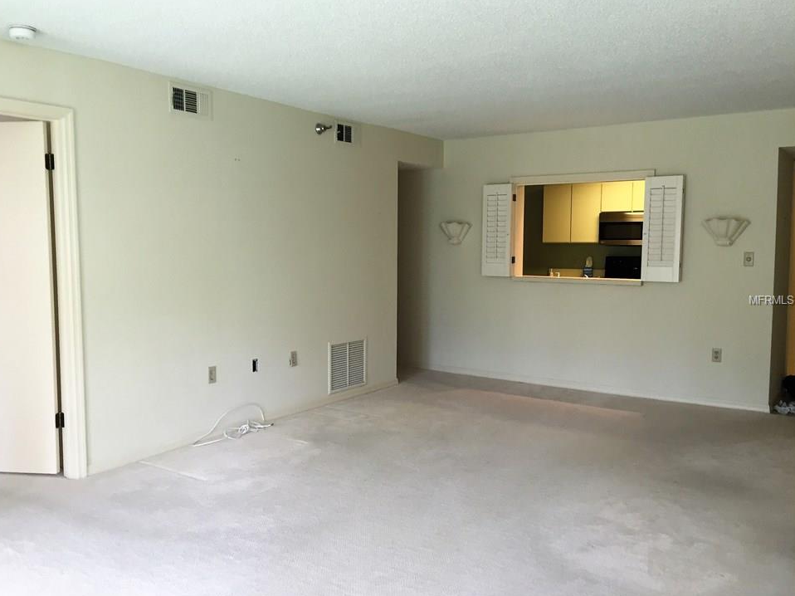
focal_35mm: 31
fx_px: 712
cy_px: 300
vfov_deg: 45.4
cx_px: 374
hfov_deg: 58.3
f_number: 2.2
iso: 64
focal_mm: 4.15
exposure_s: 1/30
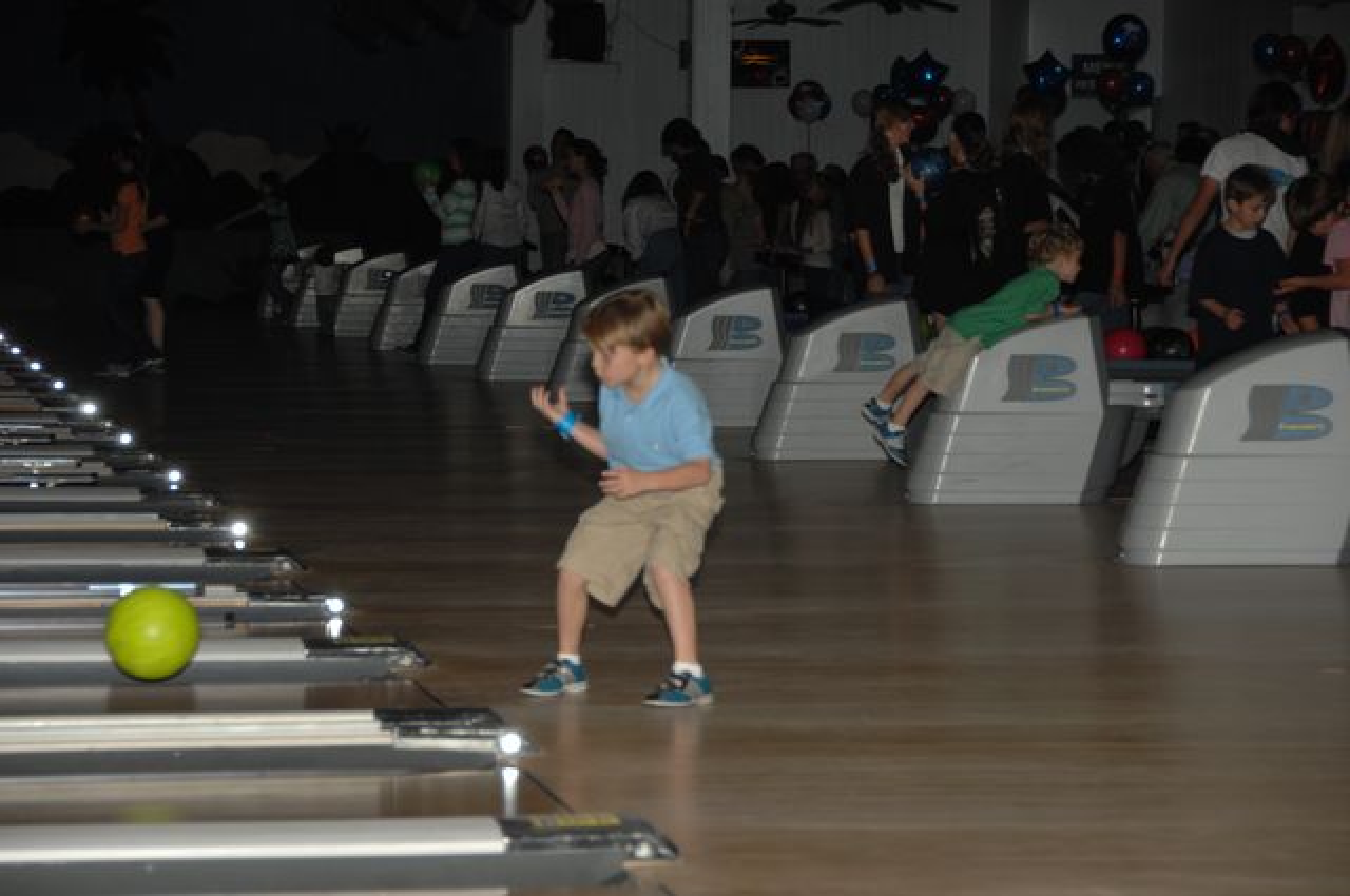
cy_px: 448
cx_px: 675
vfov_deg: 10.1
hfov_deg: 15.2
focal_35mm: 135
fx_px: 5056
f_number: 5.3
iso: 200
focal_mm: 90
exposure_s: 1/125
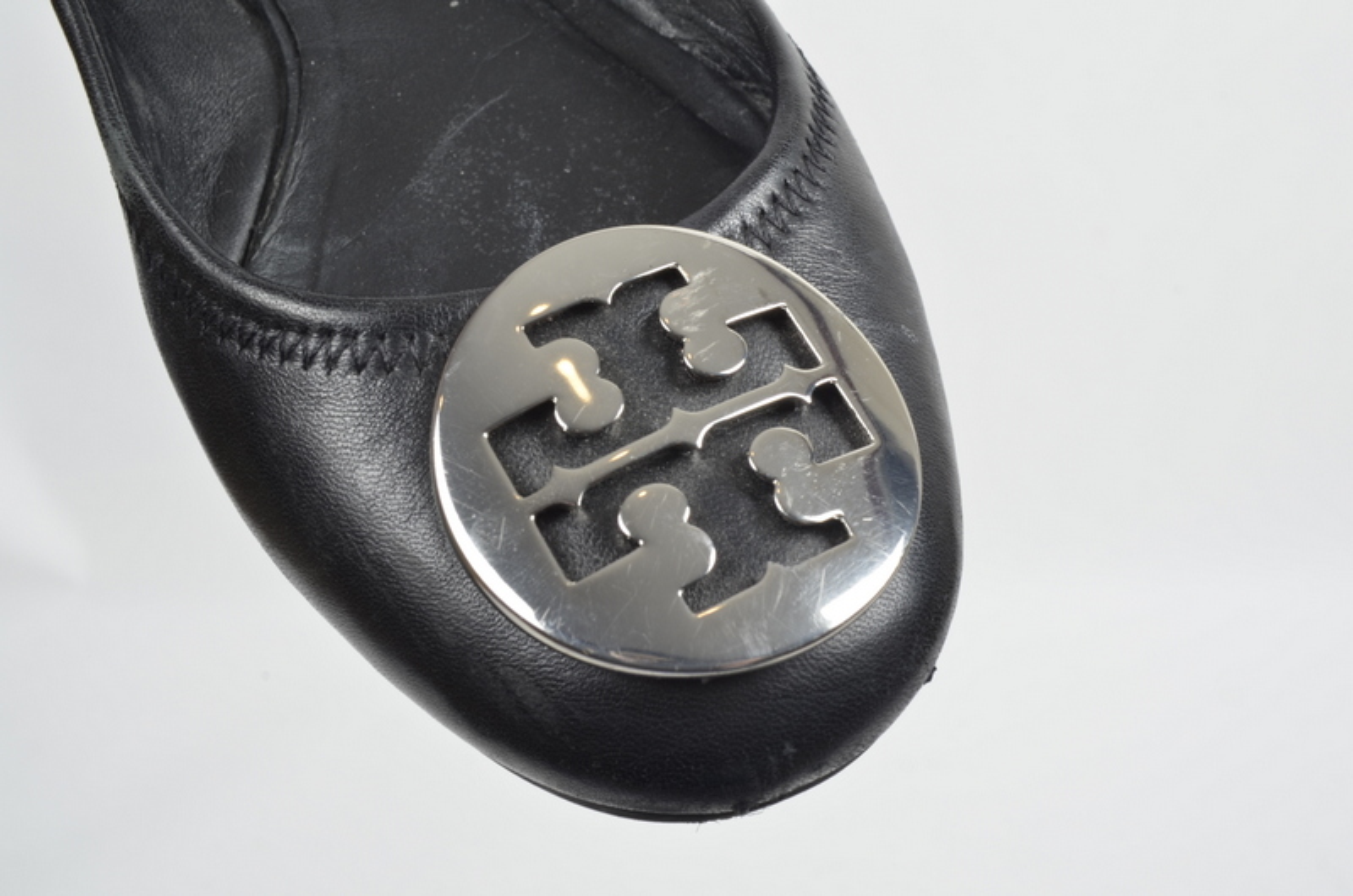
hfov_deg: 43.7
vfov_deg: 29.7
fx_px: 1688
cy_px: 448
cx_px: 676
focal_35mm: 45
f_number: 13
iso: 200
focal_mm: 30
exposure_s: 1/100
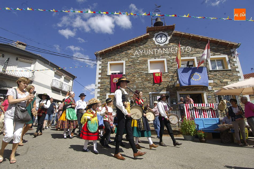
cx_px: 127
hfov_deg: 90.1
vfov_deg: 67.2
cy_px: 84
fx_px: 127
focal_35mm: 18
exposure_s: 1/125
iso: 160
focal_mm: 12
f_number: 12
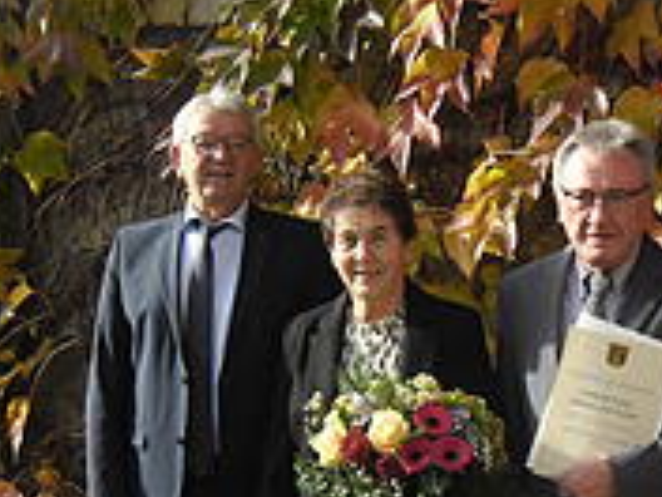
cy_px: 369
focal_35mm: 88
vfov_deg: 16.7
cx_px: 534
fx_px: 1683
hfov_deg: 22.0
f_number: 4.5
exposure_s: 1/139
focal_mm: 7.8
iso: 80
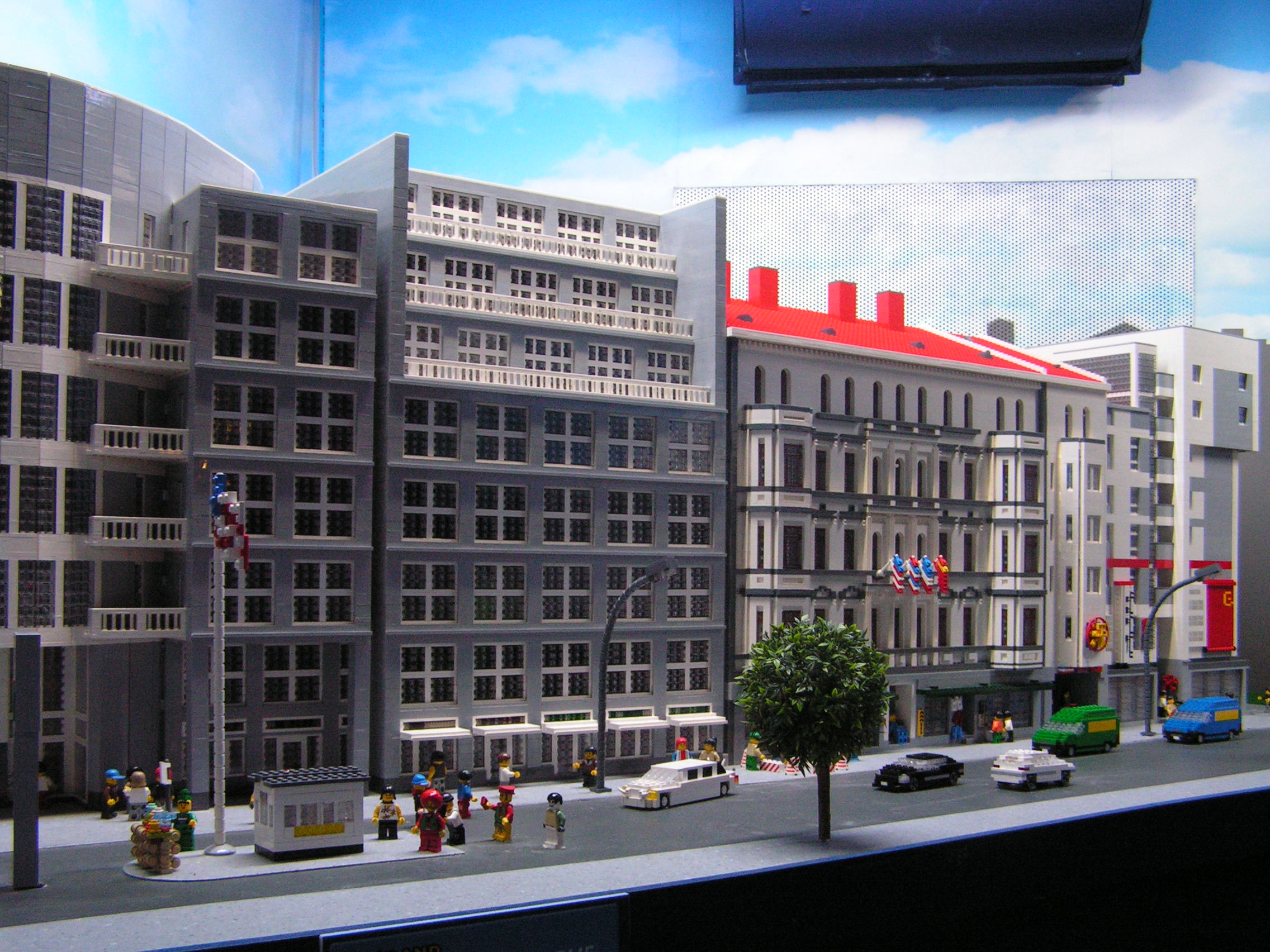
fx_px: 1394
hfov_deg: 49.0
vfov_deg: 37.7
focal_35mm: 38
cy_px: 476
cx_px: 635
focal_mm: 6.3
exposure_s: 1/10
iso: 200
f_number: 2.8
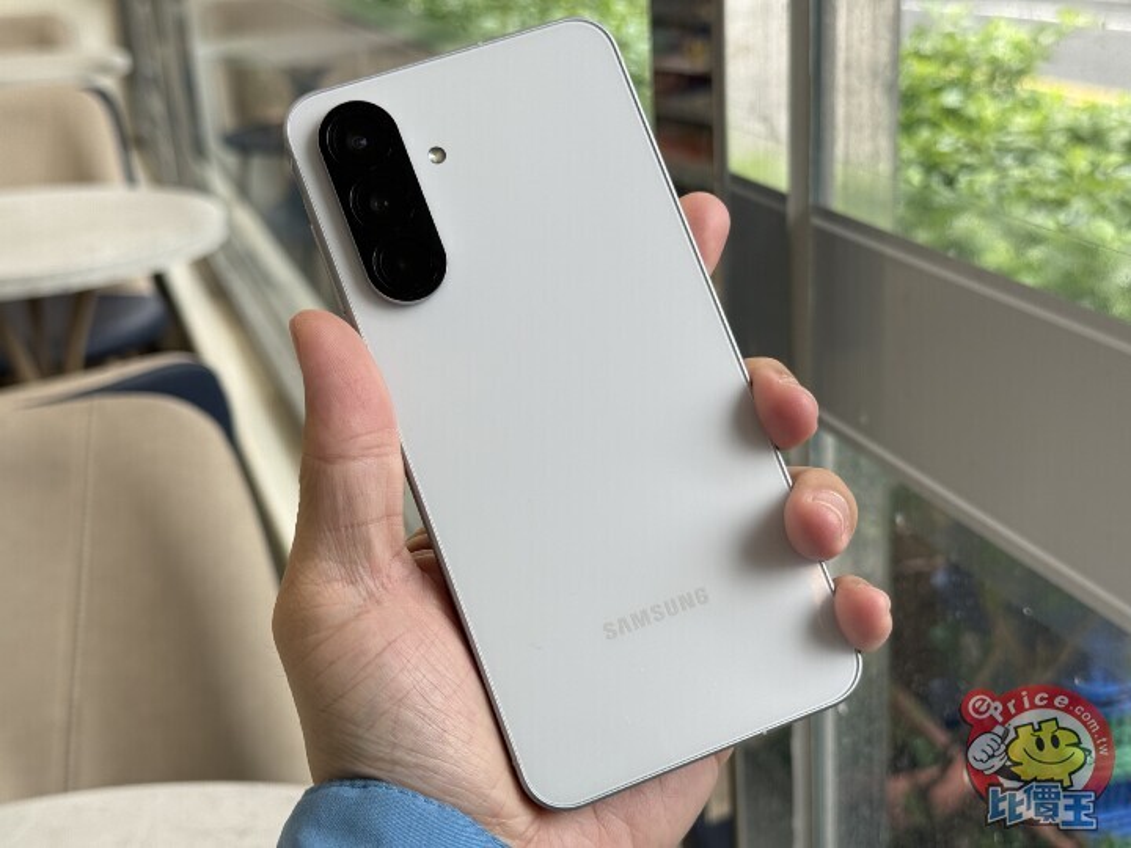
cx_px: 566
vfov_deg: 30.3
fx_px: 1568
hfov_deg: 39.7
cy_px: 424
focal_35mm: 48
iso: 50
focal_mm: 6.76
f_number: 1.78
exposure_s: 1/212
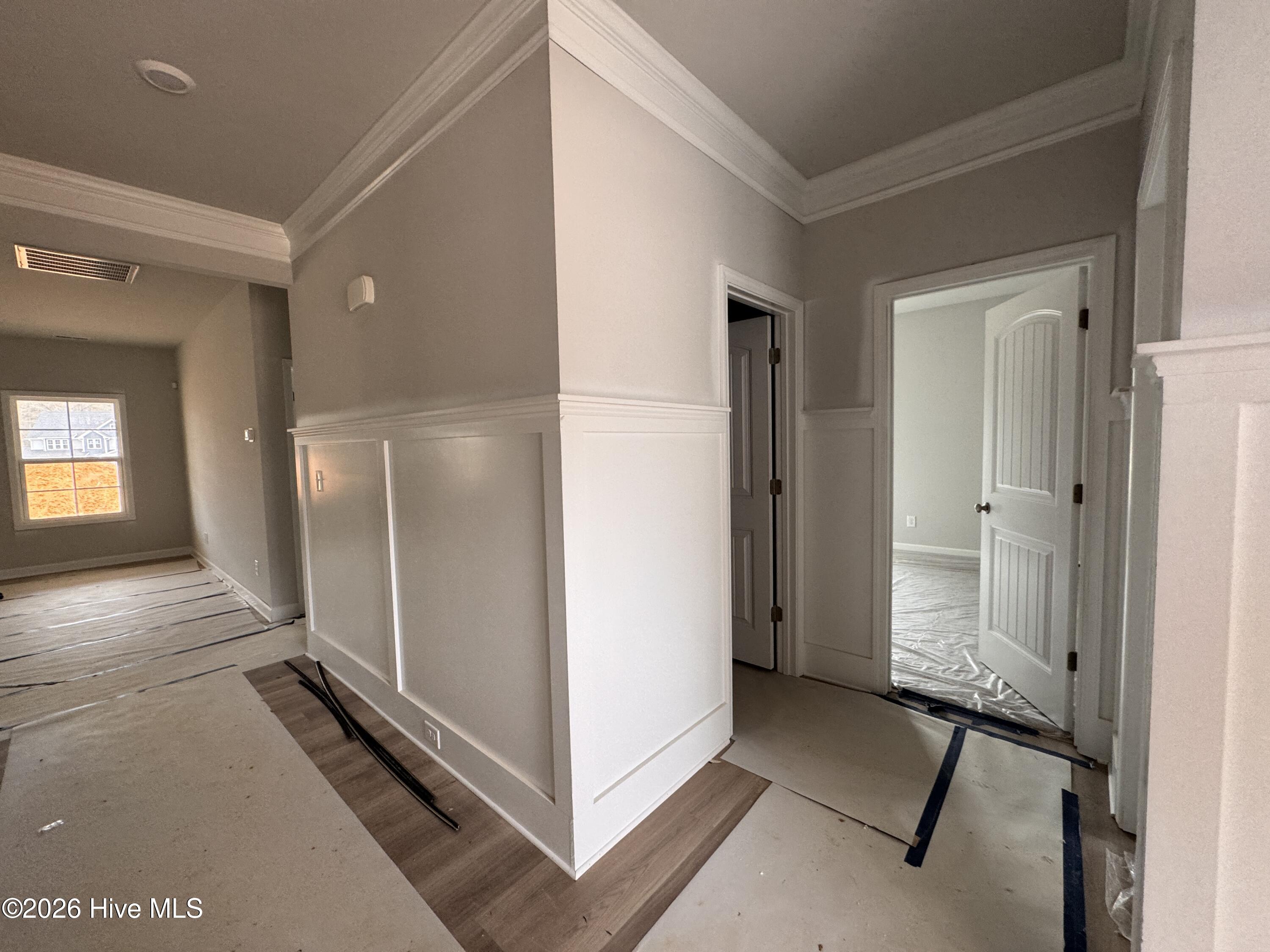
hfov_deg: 102.1
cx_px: 635
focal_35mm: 14
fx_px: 514
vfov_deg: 85.7
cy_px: 476
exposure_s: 1/99
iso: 160
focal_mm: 2.22
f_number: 2.2
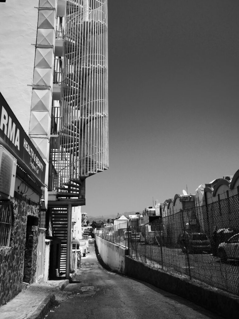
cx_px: 120
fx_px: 276
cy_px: 160
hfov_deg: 46.8
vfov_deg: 59.9
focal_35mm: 30
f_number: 8
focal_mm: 15
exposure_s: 1/800
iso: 250
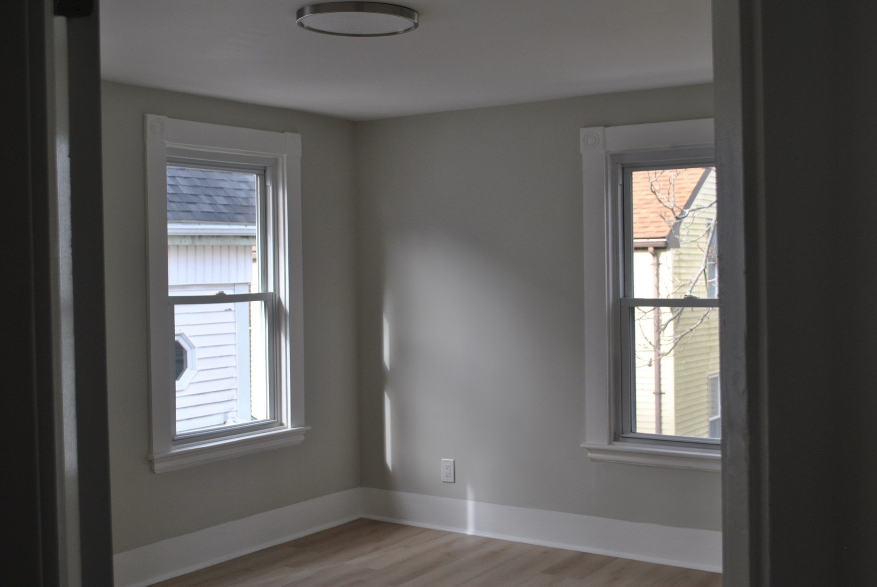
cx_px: 438
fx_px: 1061
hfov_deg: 44.9
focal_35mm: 44
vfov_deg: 30.9
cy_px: 294
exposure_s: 1/125
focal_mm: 29
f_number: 5.6
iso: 200
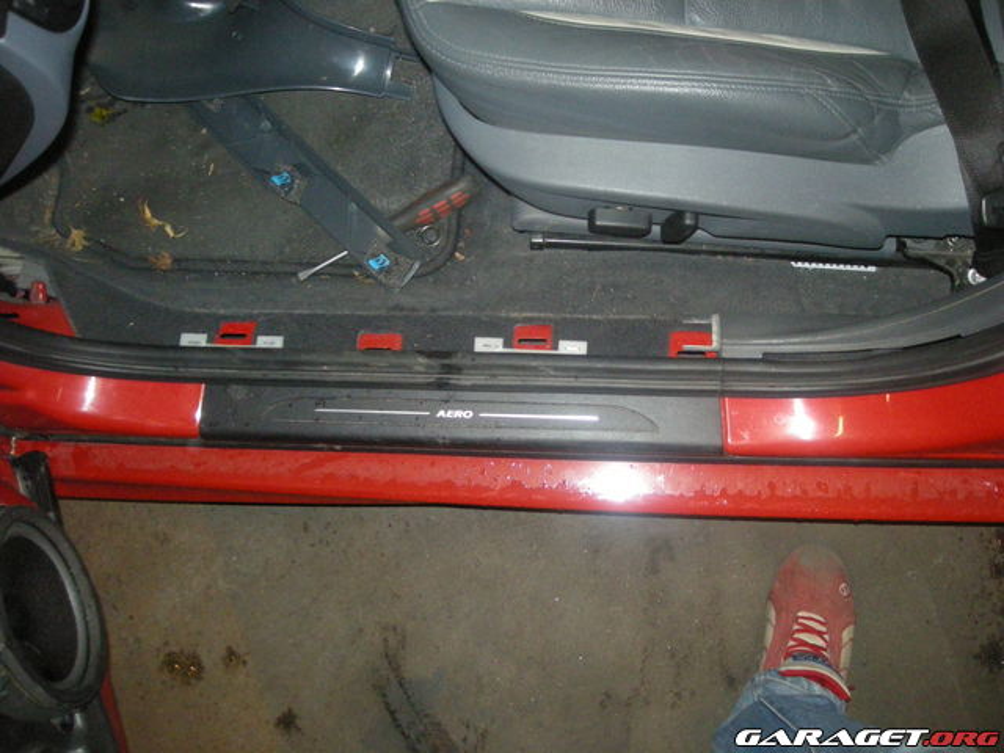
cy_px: 376
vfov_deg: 40.7
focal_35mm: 35
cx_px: 502
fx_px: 1015
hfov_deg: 52.6
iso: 400
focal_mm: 5.7
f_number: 2.8
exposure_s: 1/60
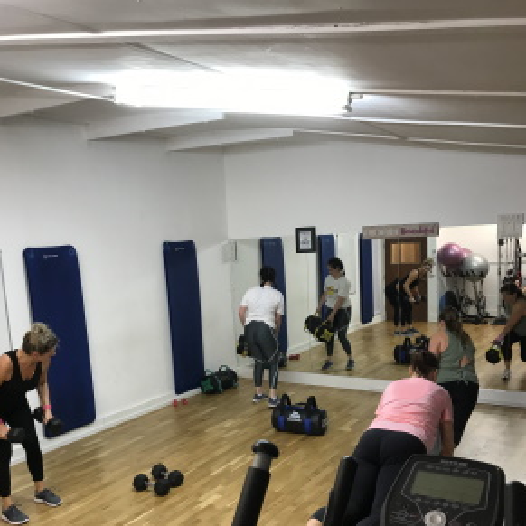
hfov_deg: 48.4
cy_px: 340
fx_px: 585
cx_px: 257
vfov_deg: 47.8
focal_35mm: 34
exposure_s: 1/33
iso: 32
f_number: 1.8
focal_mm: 3.99
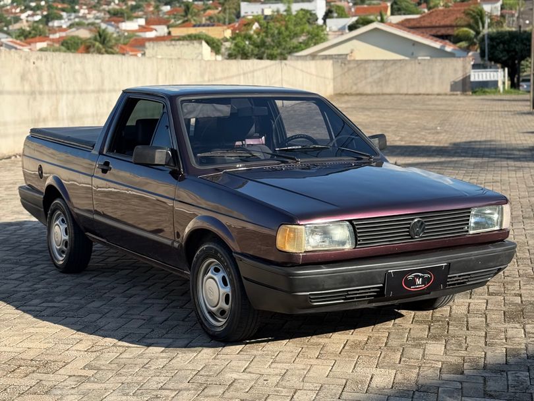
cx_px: 267
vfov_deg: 30.3
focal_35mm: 48
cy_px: 200
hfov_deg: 39.6
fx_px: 741
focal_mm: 6.76
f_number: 1.78
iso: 100
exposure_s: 1/2577
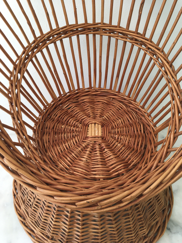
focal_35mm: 29
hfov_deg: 48.2
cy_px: 122
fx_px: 203
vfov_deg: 61.7
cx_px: 91
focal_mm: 4.15
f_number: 2.2
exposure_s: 1/243
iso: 25
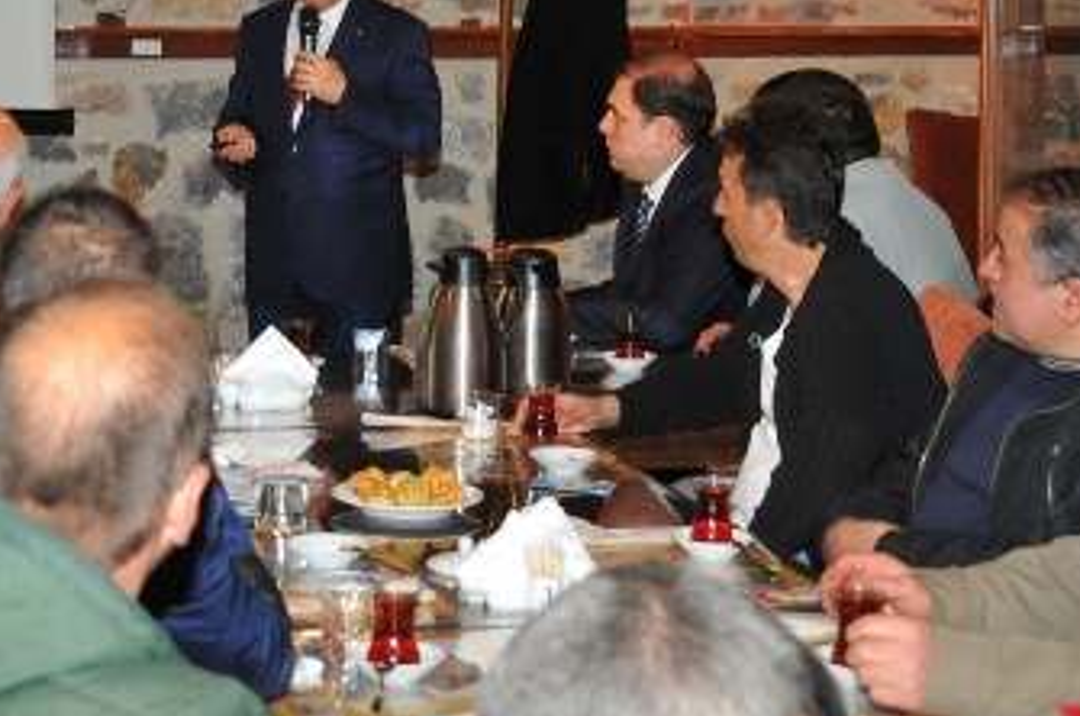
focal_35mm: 89
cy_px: 140
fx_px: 2664
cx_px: 306
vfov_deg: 15.2
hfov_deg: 22.8
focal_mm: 31
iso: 800
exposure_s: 1/60
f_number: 7.1
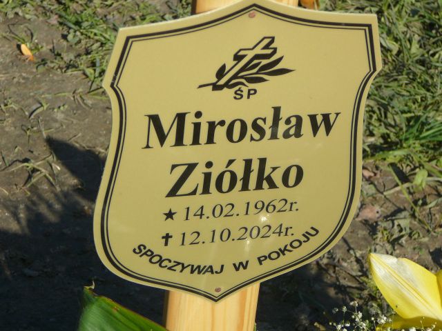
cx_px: 221
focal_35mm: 112
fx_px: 1430
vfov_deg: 13.2
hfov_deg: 17.6
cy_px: 166
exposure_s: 1/800
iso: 80
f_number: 3.9
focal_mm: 16.6
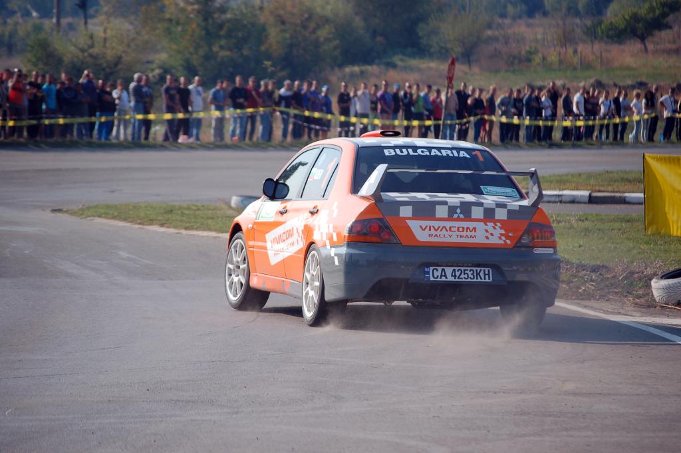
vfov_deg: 6.8
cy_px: 226
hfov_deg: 10.2
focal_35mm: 202
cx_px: 340
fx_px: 3827
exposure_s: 1/1000
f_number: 5
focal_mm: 135
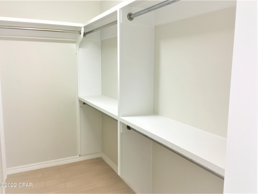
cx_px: 129
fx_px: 216
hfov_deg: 61.7
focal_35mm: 29
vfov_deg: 48.2
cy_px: 97
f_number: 2.2
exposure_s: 1/30
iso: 25
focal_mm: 4.15
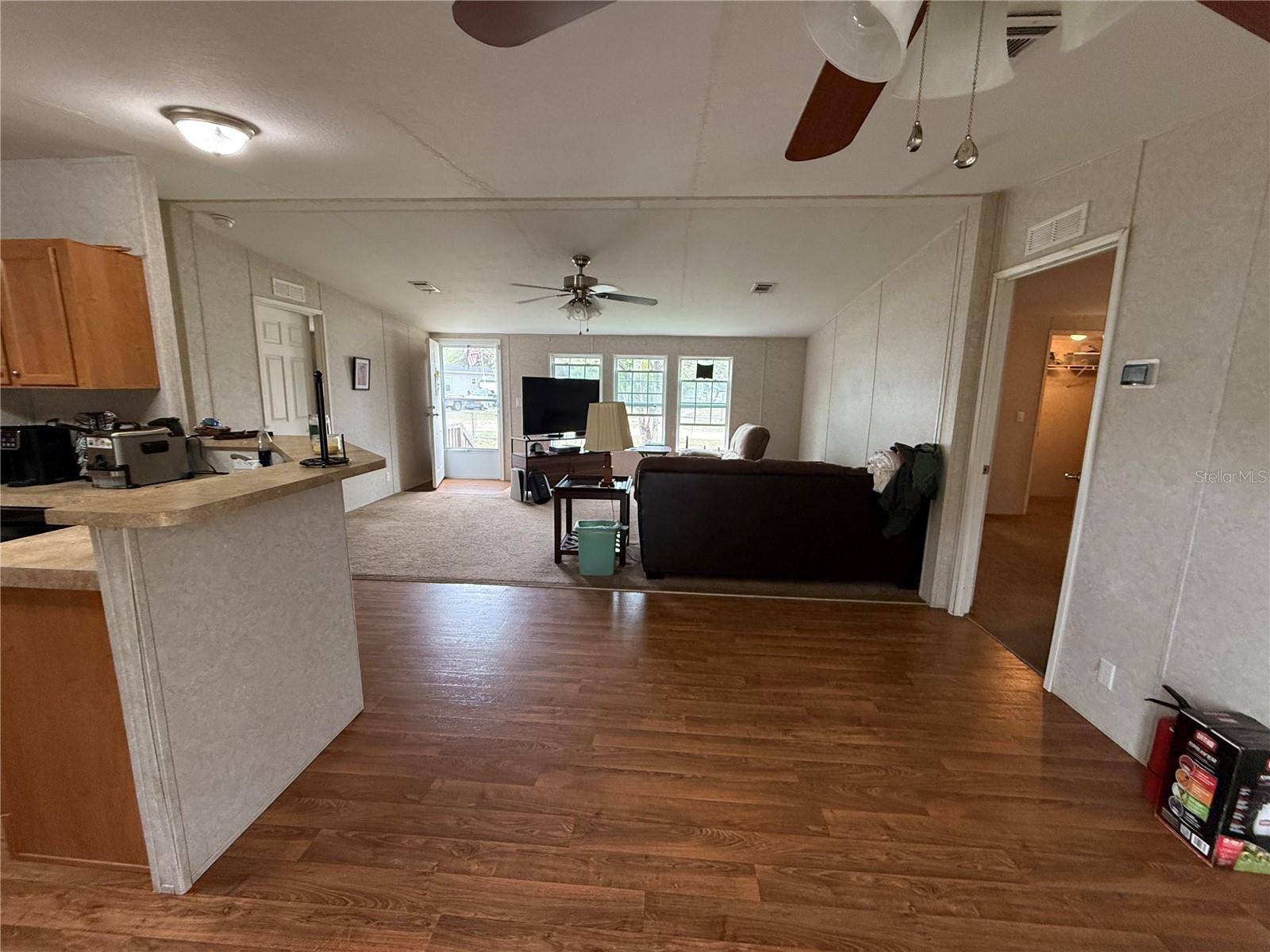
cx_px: 635
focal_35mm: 14
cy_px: 476
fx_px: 514
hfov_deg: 102.1
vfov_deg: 85.7
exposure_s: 1/120
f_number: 2.2
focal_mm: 2.22
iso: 400
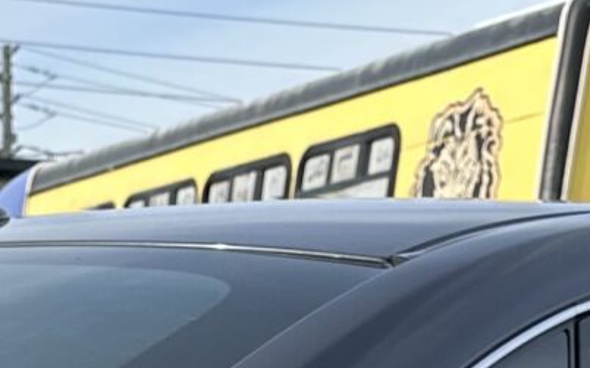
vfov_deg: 7.3
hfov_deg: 12.7
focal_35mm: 162
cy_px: 1051
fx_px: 2604
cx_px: -23
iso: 80
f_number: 1.78
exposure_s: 1/1779
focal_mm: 6.86
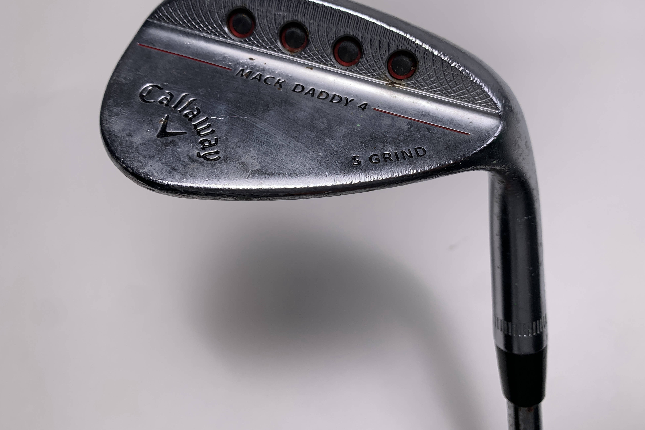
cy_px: 181
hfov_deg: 65.5
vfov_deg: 46.2
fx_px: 502
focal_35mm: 28
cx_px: 331
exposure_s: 1/441
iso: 25
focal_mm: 4.25
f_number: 1.8
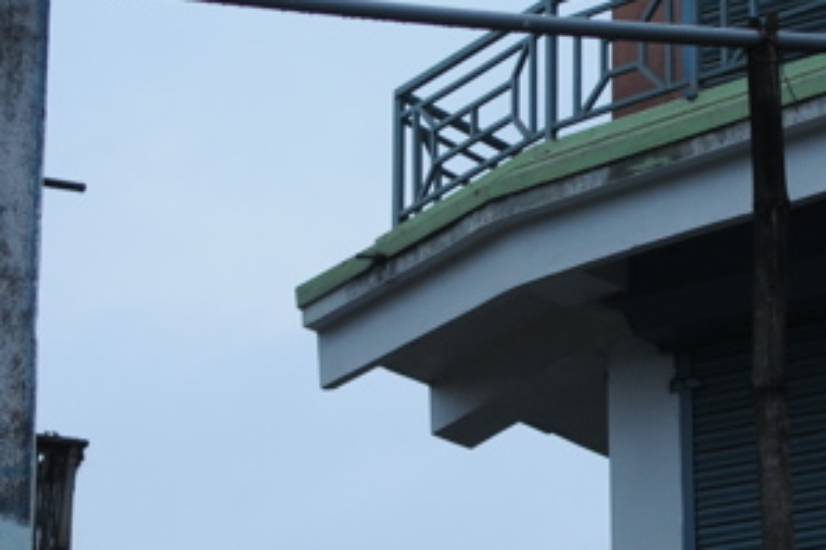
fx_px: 4146
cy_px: 136
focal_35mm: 181
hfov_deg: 11.3
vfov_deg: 7.6
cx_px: 667
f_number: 3.2
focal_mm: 35
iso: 200
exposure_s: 1/30
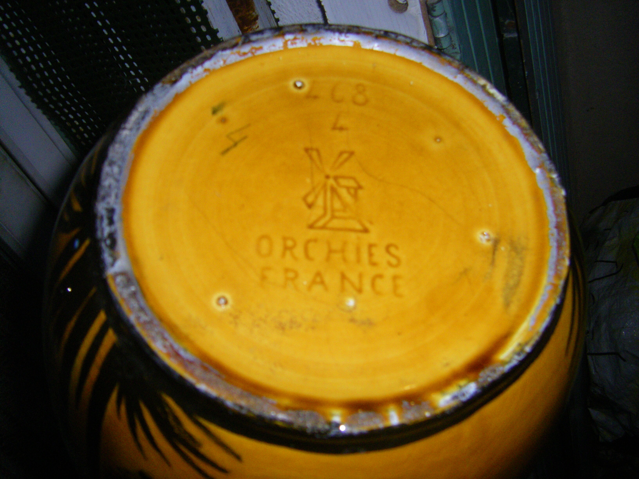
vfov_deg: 37.7
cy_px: 240
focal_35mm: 38
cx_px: 320
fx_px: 701
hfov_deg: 49.0
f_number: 3.5
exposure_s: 1/50
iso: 250
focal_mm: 6.3
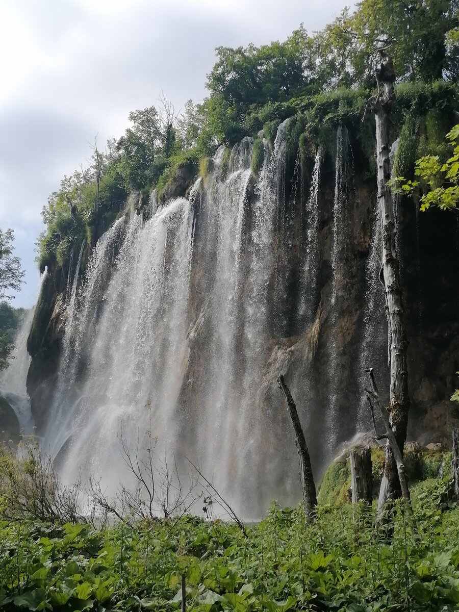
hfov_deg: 33.6
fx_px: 760
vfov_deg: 43.9
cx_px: 230
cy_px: 306
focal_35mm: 43
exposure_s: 1/1934
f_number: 1.8
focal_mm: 5.4
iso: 50
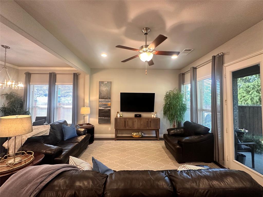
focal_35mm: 14
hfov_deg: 102.1
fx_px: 106
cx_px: 132
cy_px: 98
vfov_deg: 85.7
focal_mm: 2.22
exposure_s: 1/60
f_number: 2.2
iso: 250
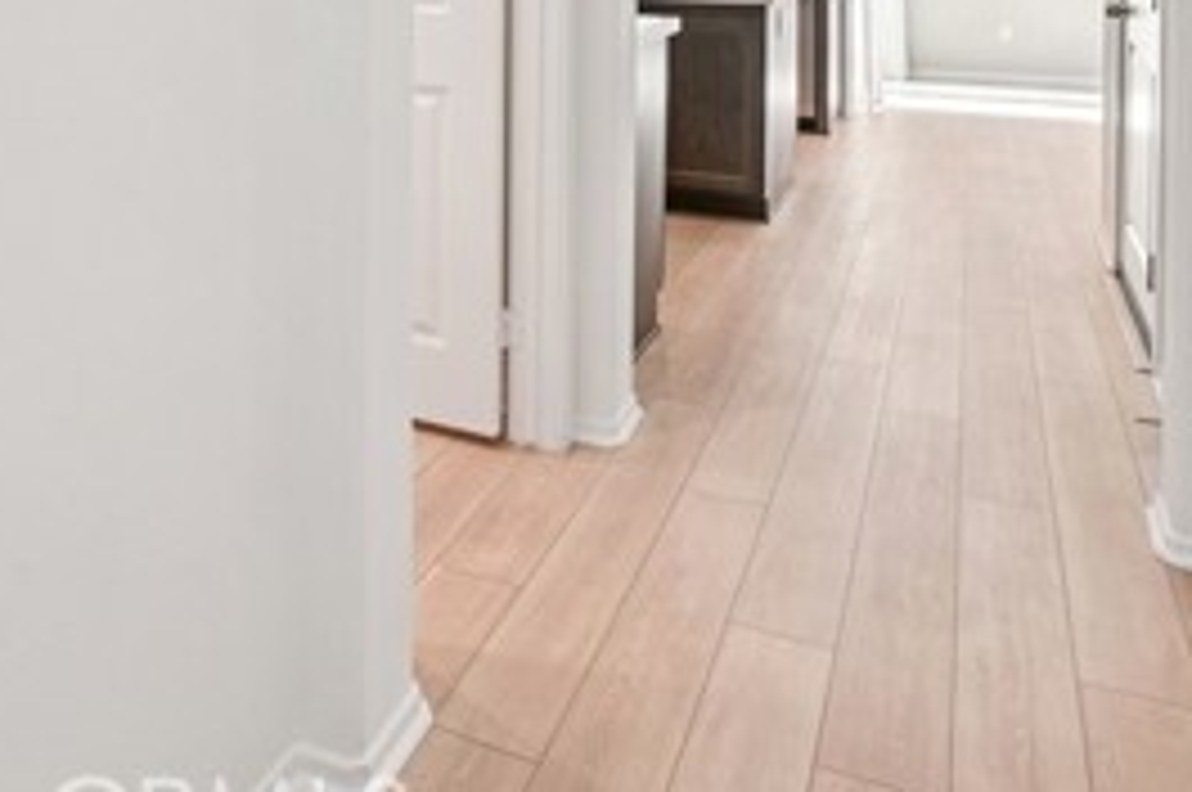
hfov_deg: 63.4
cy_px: -76
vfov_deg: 37.6
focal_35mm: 29
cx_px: 508
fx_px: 959
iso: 320
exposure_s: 1/30
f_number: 9
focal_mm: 12
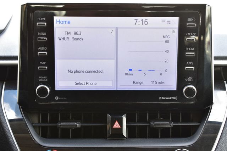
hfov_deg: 29.3
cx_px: 114
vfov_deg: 19.7
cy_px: 76
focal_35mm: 69
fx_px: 435
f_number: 7.1
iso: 400
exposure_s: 1/40
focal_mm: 46
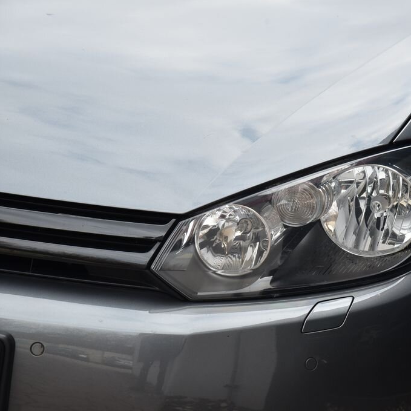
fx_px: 2069
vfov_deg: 11.3
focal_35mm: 154
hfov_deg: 11.3
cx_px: 290
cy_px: 206
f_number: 7.1
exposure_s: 1/200
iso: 500
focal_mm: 120
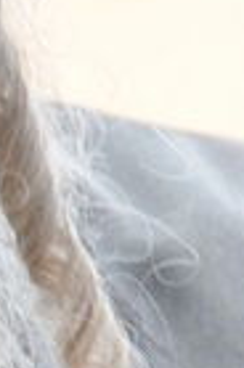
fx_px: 18043
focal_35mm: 1766
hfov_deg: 0.8
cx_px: -385
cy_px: 447
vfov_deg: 1.2
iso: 250
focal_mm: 160
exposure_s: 1/100
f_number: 5.6
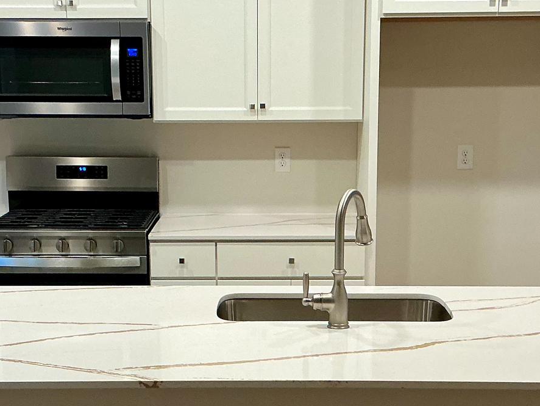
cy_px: 282
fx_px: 1045
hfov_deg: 28.9
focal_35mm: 67
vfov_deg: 21.8
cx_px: 243
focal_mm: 3
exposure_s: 1/60
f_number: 1.8
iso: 80
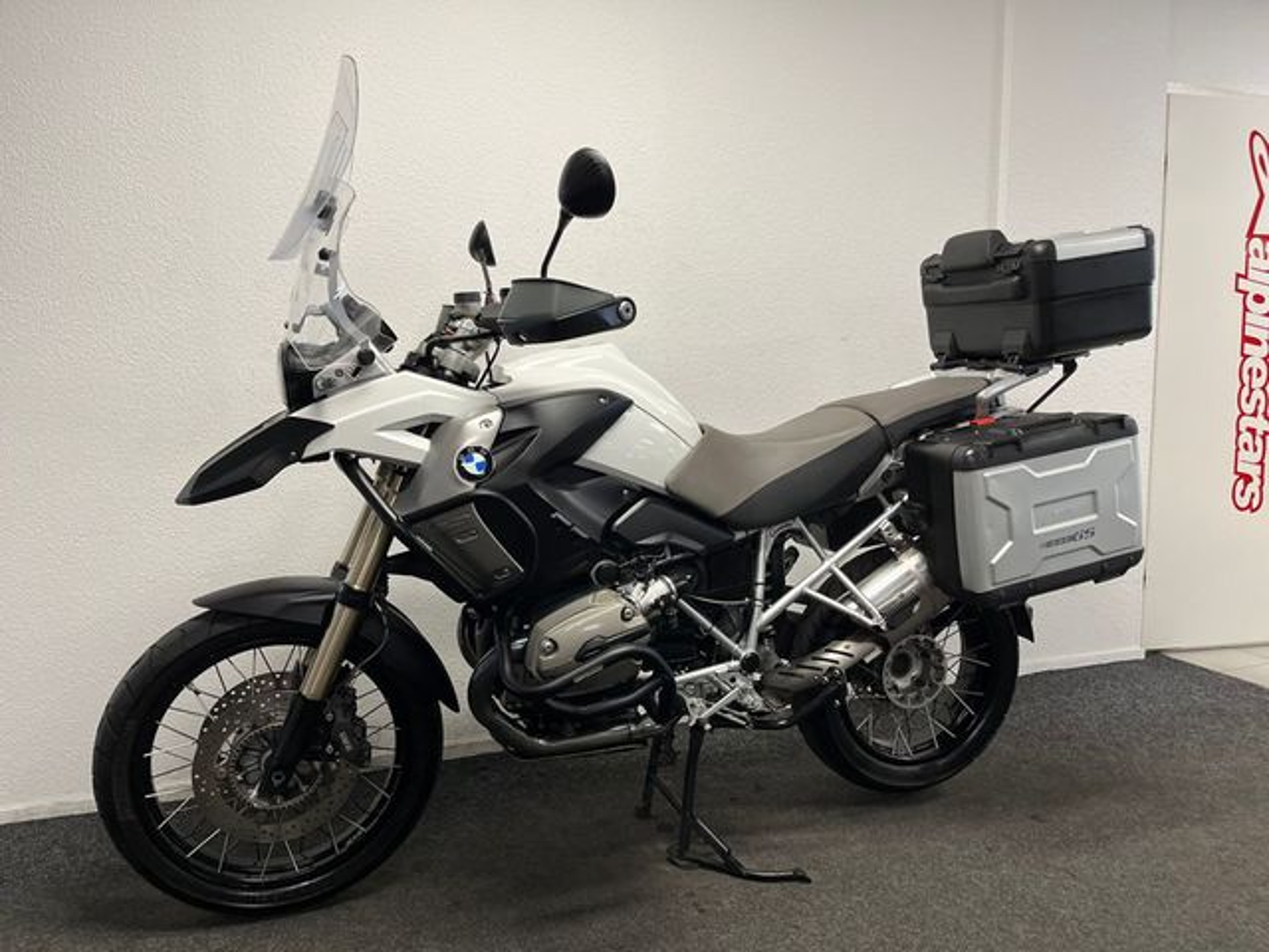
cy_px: 476
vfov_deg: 53.1
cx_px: 634
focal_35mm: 26
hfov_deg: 67.3
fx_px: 953
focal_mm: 5.1
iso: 125
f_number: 1.6
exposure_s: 1/100
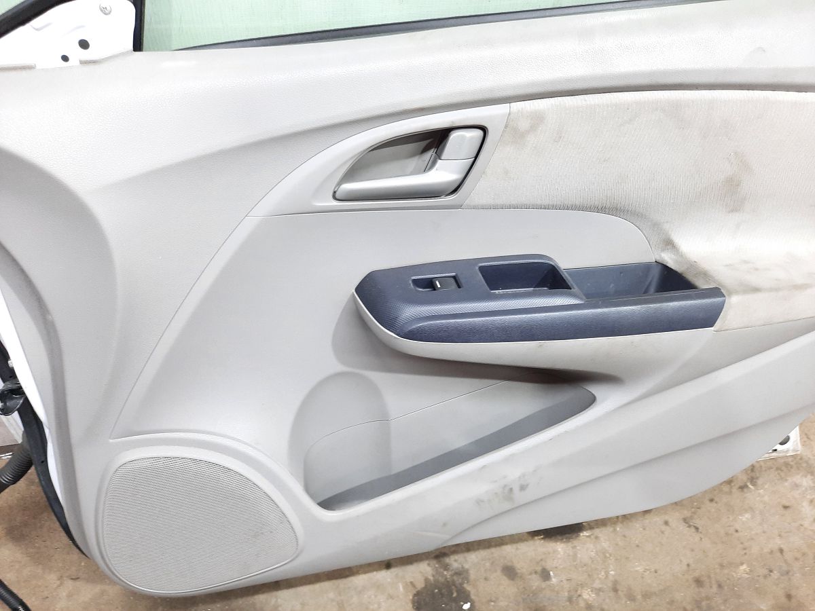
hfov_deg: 69.4
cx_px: 408
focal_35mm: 25
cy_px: 306
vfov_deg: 54.9
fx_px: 589
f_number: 2
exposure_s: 1/33
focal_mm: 4.6
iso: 250
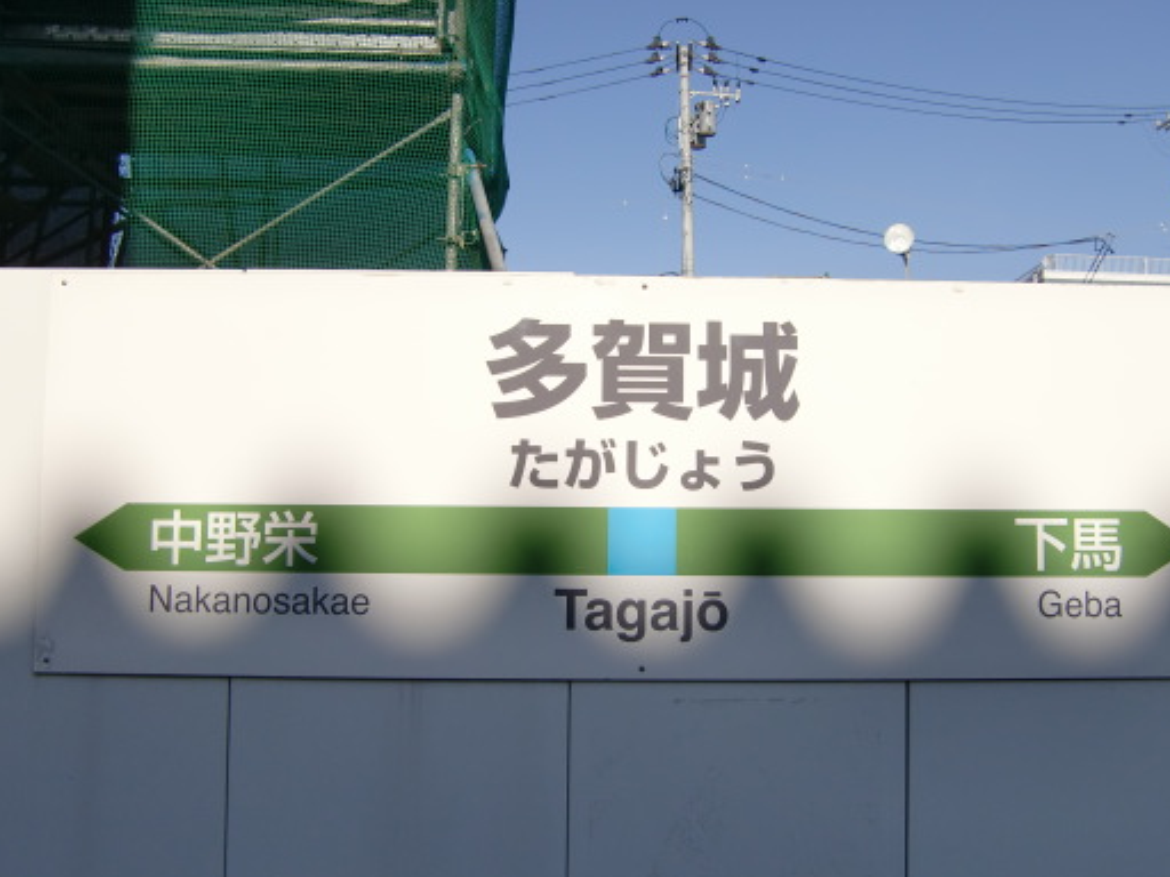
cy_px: 473
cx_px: 649
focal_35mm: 35
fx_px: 1183
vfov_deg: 40.7
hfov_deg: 52.5
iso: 64
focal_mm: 4.9
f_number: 7
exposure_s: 1/250
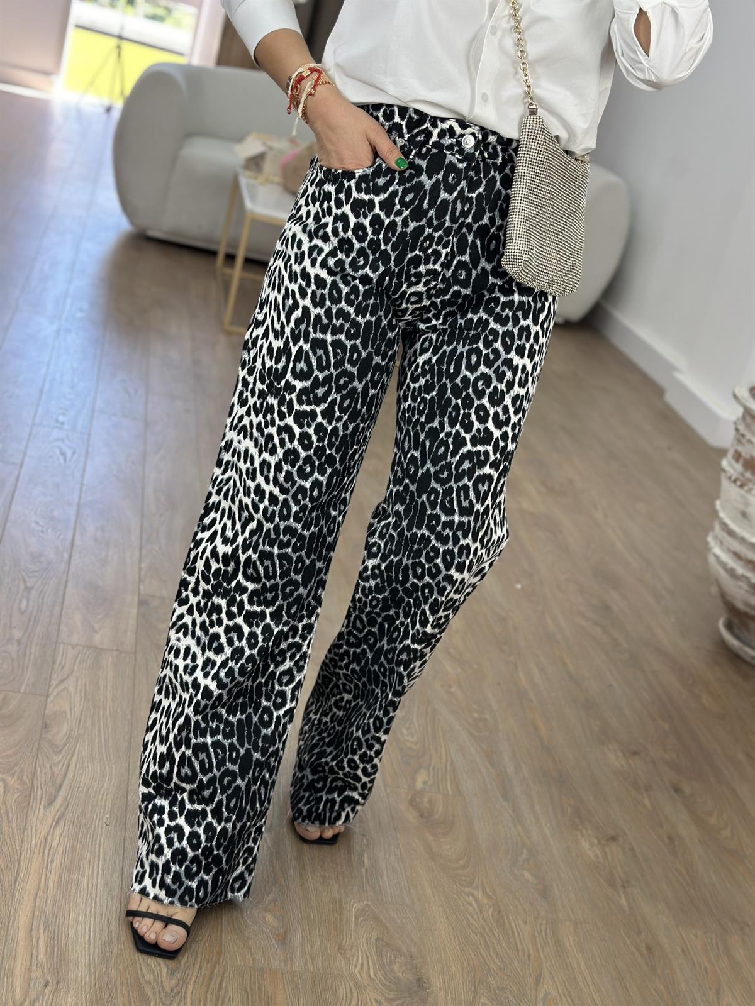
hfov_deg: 30.3
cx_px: 378
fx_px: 1396
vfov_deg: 39.7
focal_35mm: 48
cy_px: 503
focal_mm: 6.86
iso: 80
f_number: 1.78
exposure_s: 1/141
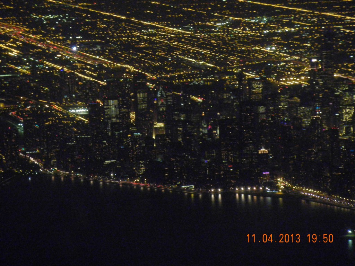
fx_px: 2348
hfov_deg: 8.6
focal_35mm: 229
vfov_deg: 6.5
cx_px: 178
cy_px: 133
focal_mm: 41.2
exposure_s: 1/15
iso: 560
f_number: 4.8
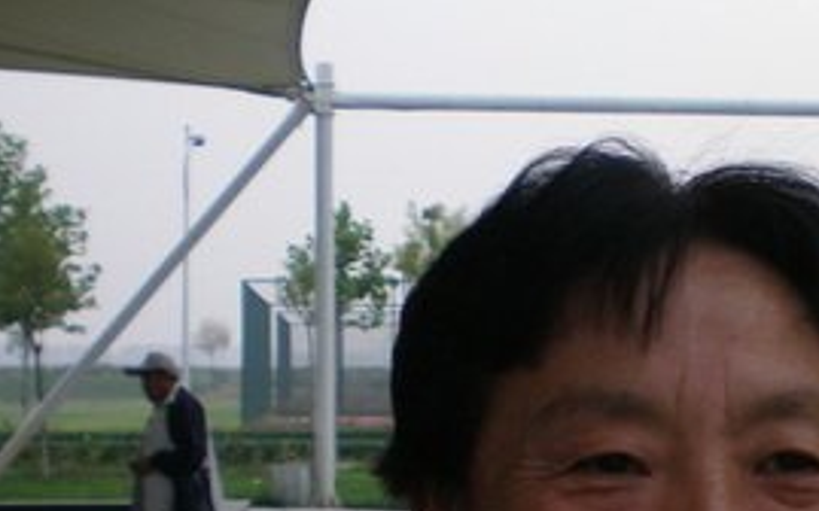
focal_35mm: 90
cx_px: 664
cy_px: 386
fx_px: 2008
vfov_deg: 14.5
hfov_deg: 22.7
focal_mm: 6.3
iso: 64
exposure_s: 1/200
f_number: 3.1
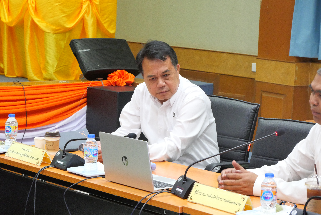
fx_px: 1106
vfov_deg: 11.1
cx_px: 160
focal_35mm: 124
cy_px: 108
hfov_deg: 16.5
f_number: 5.6
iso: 3200
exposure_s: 1/50
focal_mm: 60
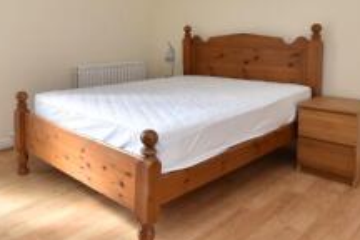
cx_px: 140
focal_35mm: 33
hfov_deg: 56.7
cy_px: 72
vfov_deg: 39.3
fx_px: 330
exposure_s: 1/10
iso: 200
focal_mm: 10
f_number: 7.1
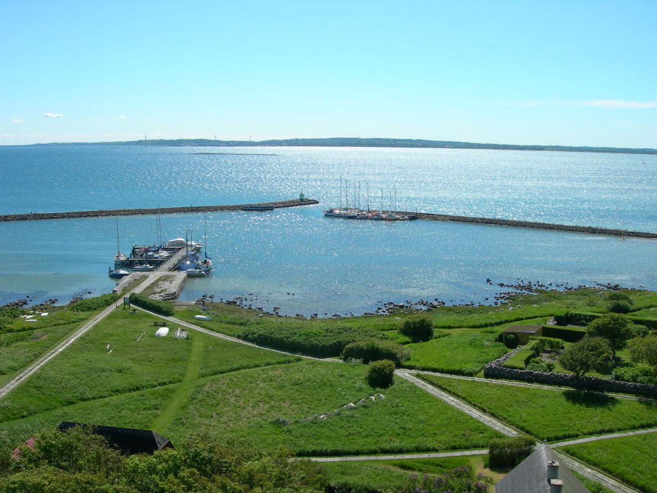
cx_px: 328
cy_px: 246
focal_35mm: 38
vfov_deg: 37.7
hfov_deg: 49.0
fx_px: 721
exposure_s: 1/583
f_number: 4.8
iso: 50
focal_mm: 7.8
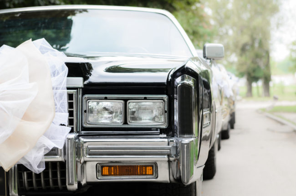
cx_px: 148
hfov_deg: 19.5
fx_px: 862
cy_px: 98
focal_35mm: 105
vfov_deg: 13.0
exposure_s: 1/400
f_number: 4.5
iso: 640
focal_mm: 70
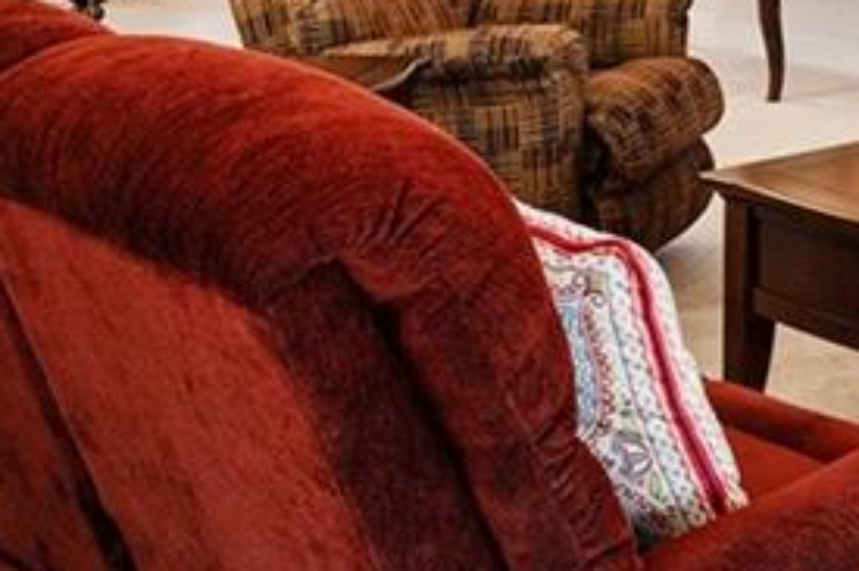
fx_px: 2218
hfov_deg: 19.4
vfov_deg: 13.8
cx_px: 1243
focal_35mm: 93
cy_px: -275
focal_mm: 16
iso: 500
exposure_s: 1/8
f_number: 8
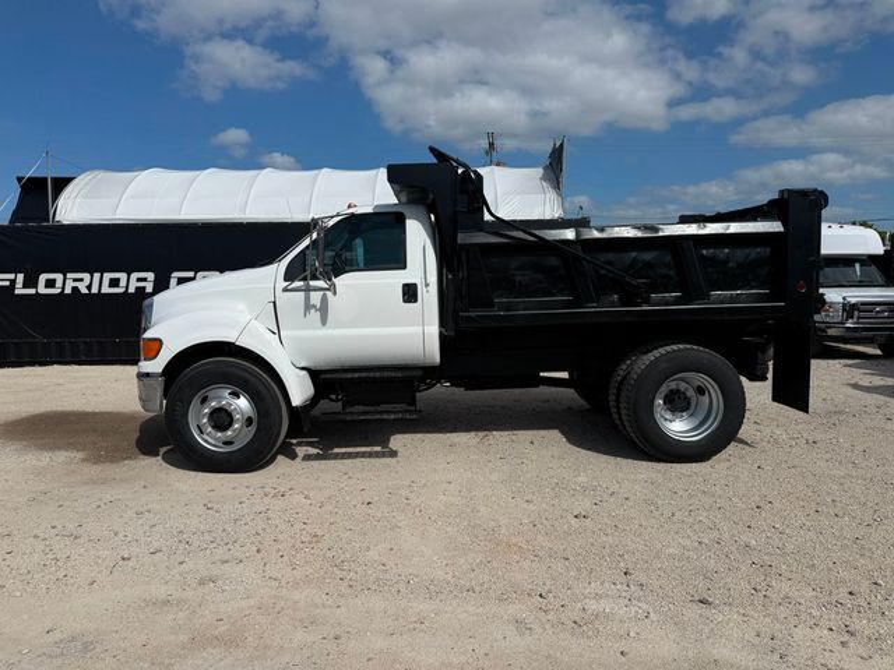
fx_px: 620
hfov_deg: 71.6
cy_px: 335
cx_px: 447
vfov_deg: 56.8
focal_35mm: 24
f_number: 1.78
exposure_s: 1/11905
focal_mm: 6.76
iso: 80
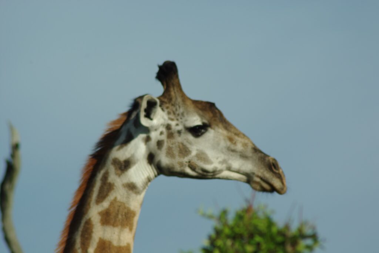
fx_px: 4742
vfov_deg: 3.1
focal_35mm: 450
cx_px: 190
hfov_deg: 4.6
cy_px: 126
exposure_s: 1/500
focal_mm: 300
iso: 100
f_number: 6.7
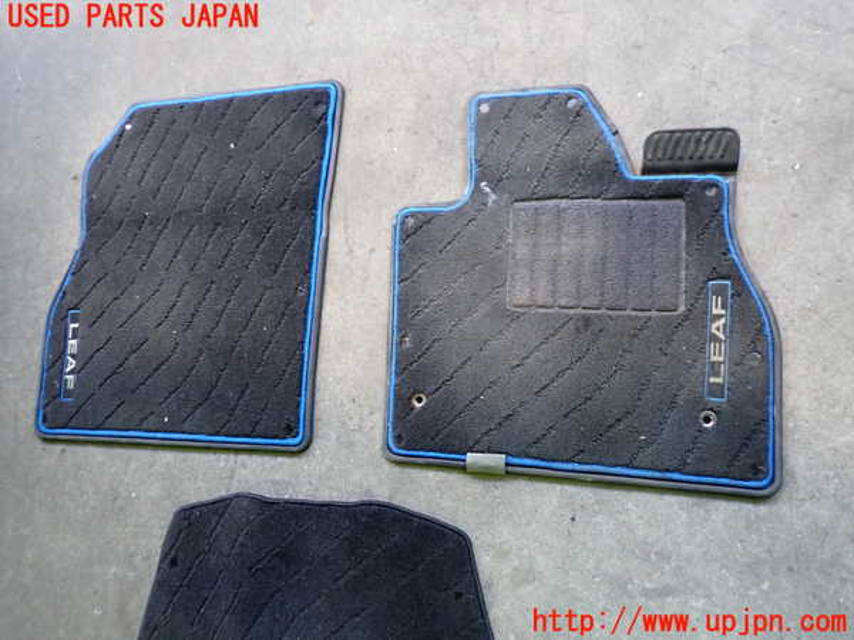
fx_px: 617
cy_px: 320
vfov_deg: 54.9
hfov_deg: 69.4
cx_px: 427
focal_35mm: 25
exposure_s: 1/30
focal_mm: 4.5
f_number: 2
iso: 250
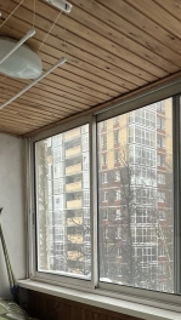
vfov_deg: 52.5
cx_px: 256
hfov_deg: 26.1
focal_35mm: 36
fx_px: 306
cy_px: 245
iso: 40
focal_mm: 2.22
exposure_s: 1/226
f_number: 2.2
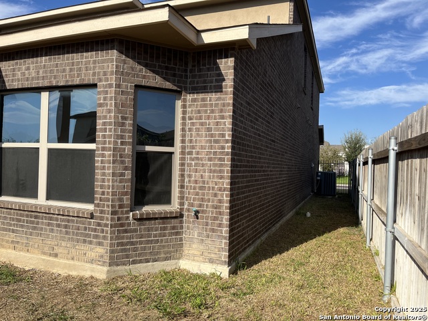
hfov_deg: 67.3
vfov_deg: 53.1
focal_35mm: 26
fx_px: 321
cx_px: 214
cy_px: 160
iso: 50
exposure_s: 1/3311
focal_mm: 5.1
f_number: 1.6
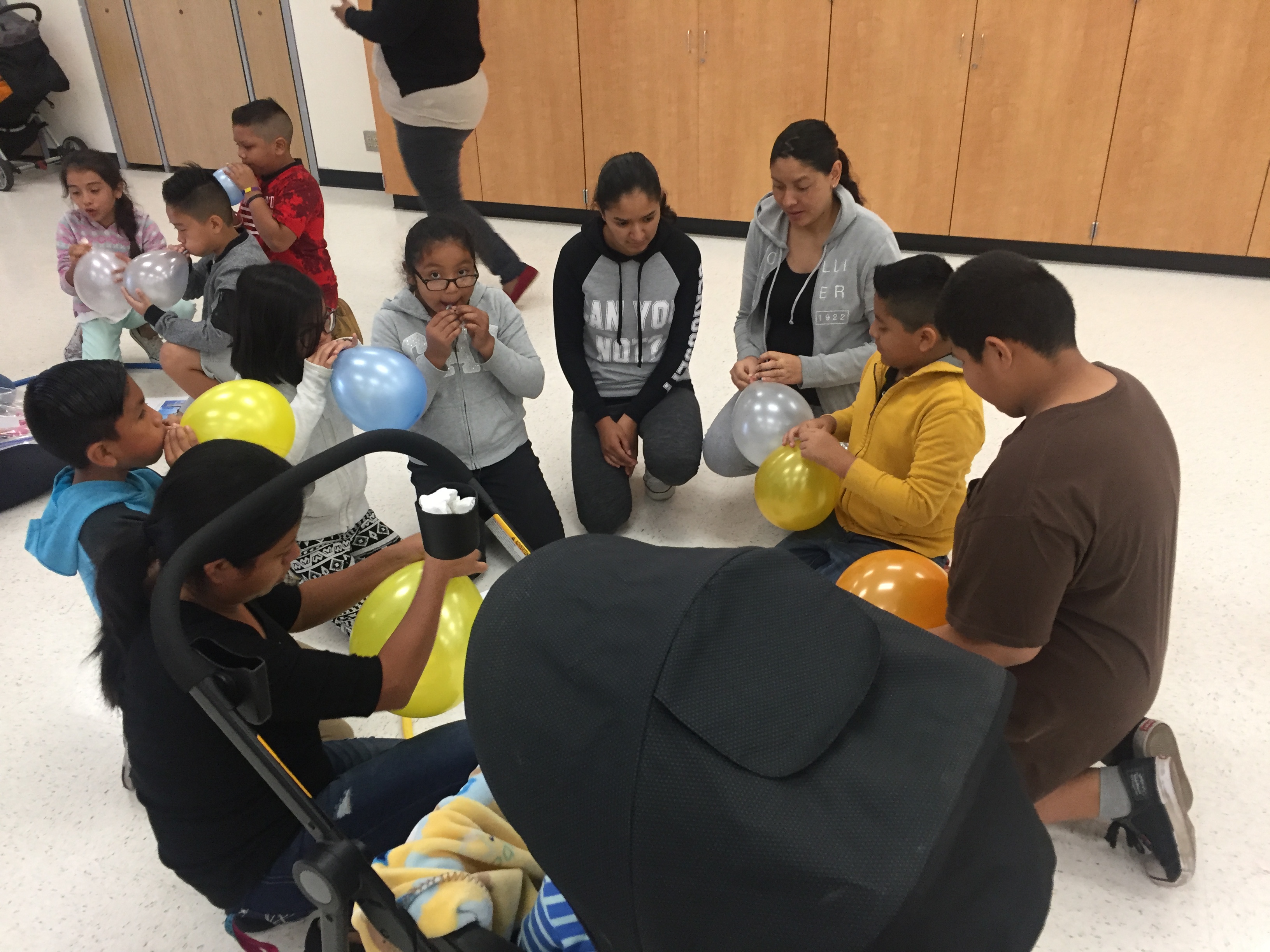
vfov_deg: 48.2
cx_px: 635
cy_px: 476
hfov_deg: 61.7
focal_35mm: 29
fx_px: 1064
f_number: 2.2
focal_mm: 4.15
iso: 160
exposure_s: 1/30
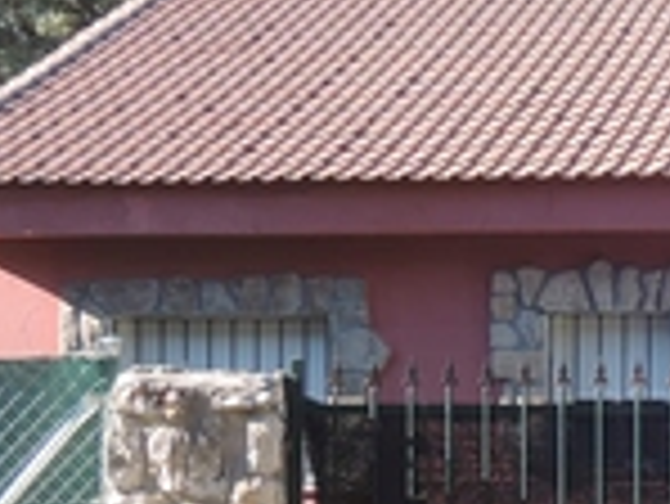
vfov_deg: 9.2
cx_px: 760
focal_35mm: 161
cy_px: 387
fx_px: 3119
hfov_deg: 12.0
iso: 80
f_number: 4
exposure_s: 1/160
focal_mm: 10.7
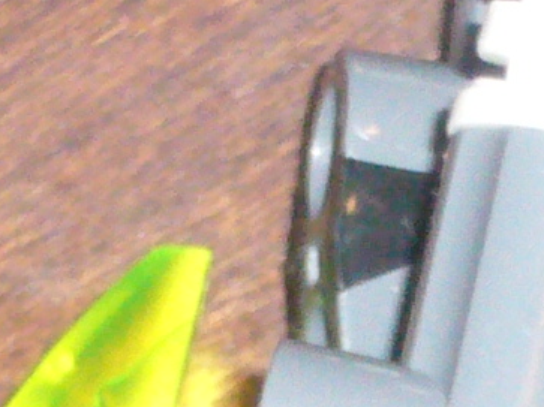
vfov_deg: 1.8
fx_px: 12788
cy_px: 682
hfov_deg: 2.4
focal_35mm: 814
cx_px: 363
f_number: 5
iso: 400
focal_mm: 17.4
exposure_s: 1/60
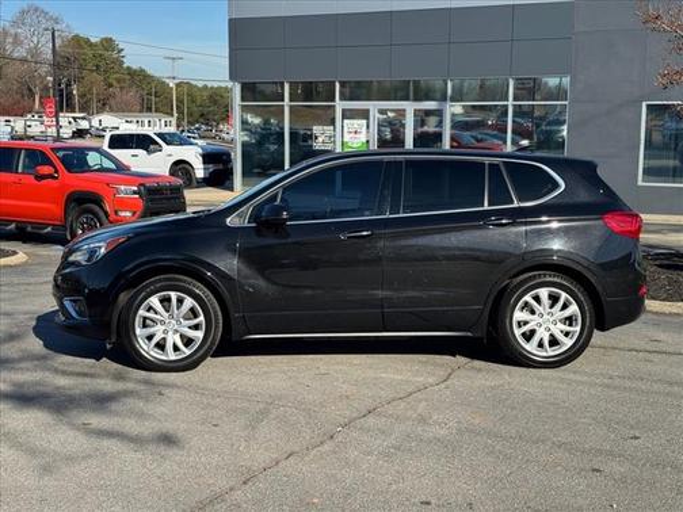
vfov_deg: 30.3
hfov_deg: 39.7
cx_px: 342
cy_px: 256
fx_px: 947
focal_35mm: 48
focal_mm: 6.76
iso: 64
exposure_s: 1/2833
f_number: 1.78
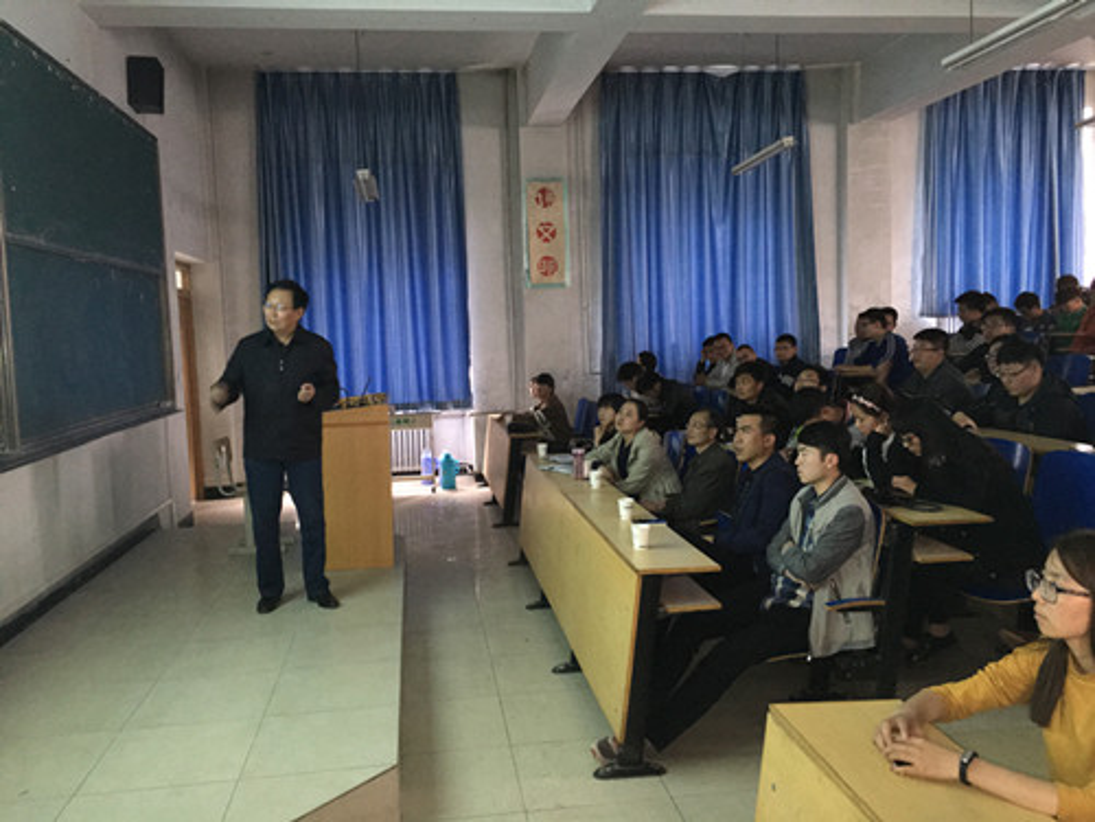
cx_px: 548
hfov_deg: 61.7
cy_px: 411
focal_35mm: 29
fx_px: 917
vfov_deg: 48.2
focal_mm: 4.15
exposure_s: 1/17
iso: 250
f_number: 2.2
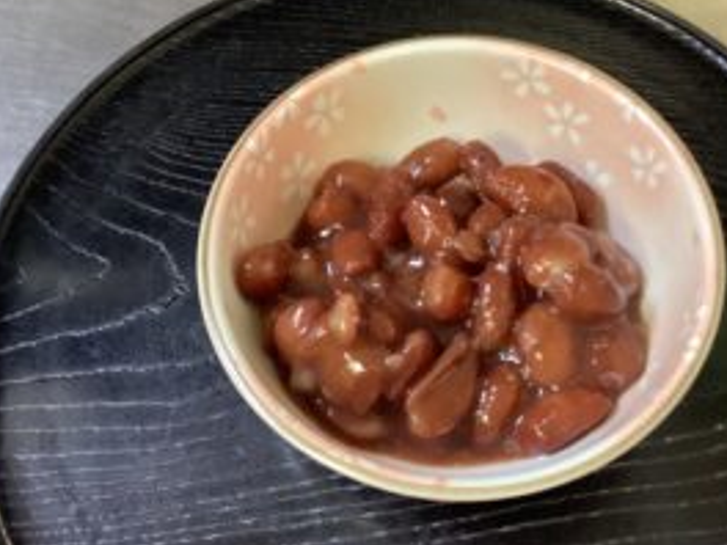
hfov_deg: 42.7
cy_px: 318
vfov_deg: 32.8
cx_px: 442
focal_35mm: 44
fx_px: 924
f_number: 2.4
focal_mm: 3.3
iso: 400
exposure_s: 1/40
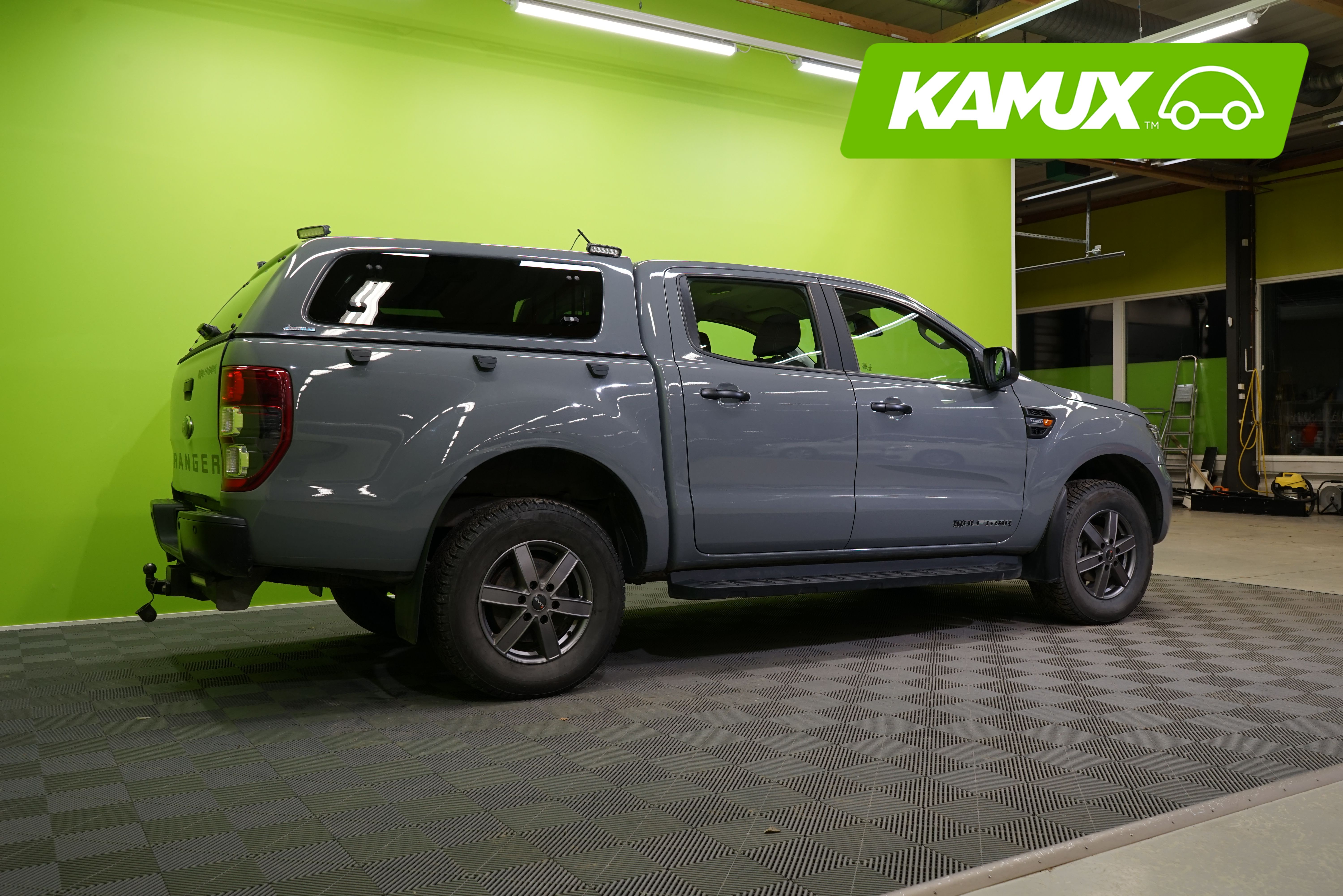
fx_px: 1119
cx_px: 672
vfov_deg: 43.6
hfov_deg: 61.9
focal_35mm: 30
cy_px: 448
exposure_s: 1/25
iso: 500
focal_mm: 30
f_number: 6.3
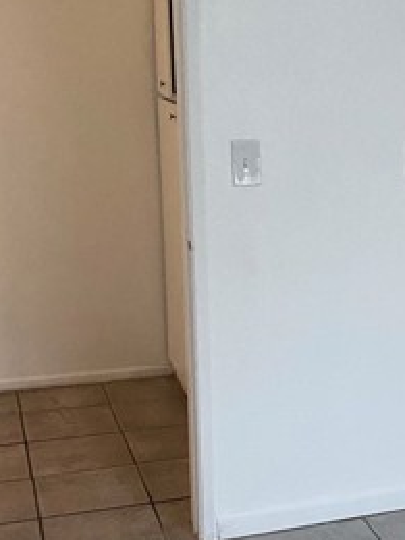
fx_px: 998
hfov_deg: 21.4
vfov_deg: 30.1
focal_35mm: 64
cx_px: 478
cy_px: 357
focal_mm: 4.25
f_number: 1.8
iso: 500
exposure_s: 1/48
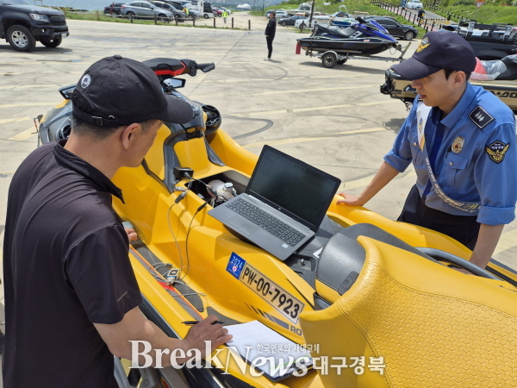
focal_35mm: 23
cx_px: 258
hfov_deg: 73.9
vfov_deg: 58.9
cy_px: 194
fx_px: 344
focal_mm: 5.4
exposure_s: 1/2720
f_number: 1.8
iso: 25
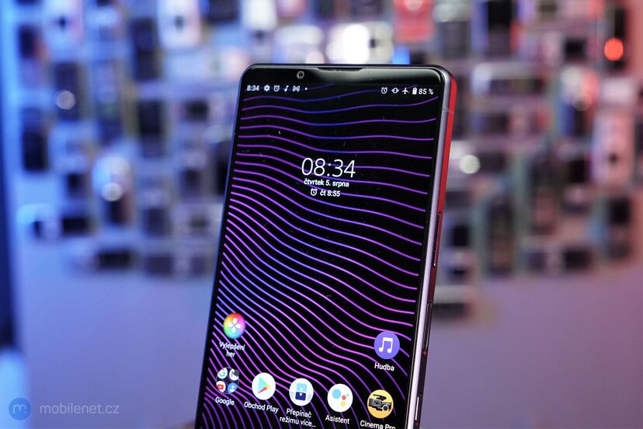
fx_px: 893
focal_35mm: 50
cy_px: 214
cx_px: 322
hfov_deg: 39.6
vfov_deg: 27.0
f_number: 7.1
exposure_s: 1/160
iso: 5000
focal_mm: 50
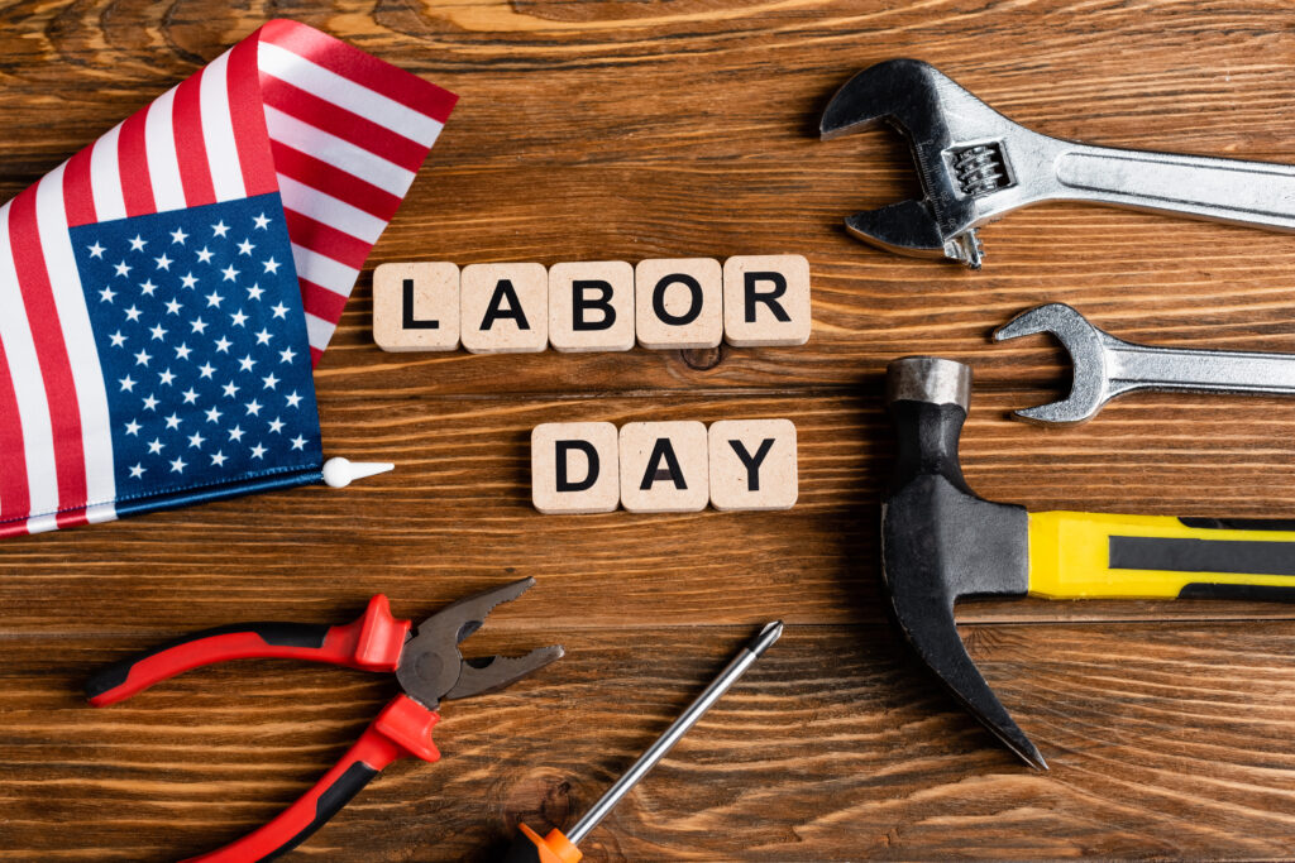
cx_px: 648
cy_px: 432
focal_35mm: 50
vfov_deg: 27.0
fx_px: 1799
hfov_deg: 39.6
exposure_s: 1/160
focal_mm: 50
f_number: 5
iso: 125
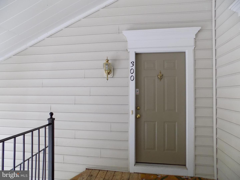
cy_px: 90
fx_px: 160
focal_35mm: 23
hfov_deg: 73.9
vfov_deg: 58.9
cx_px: 120
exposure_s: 1/30
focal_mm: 4
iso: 220
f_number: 3.1
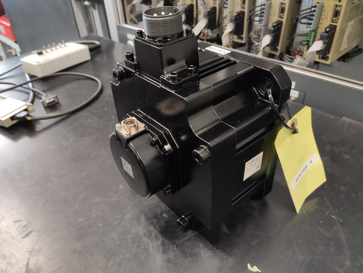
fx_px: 273
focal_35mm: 26
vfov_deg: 53.1
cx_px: 182
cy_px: 136
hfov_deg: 67.3
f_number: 1.75
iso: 565
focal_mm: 4.77
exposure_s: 1/33
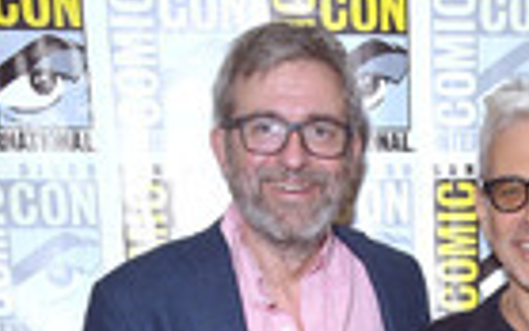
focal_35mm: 94
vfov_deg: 12.2
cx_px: 432
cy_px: 681
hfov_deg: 21.8
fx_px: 1356
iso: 800
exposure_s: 1/250
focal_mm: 32
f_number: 6.3
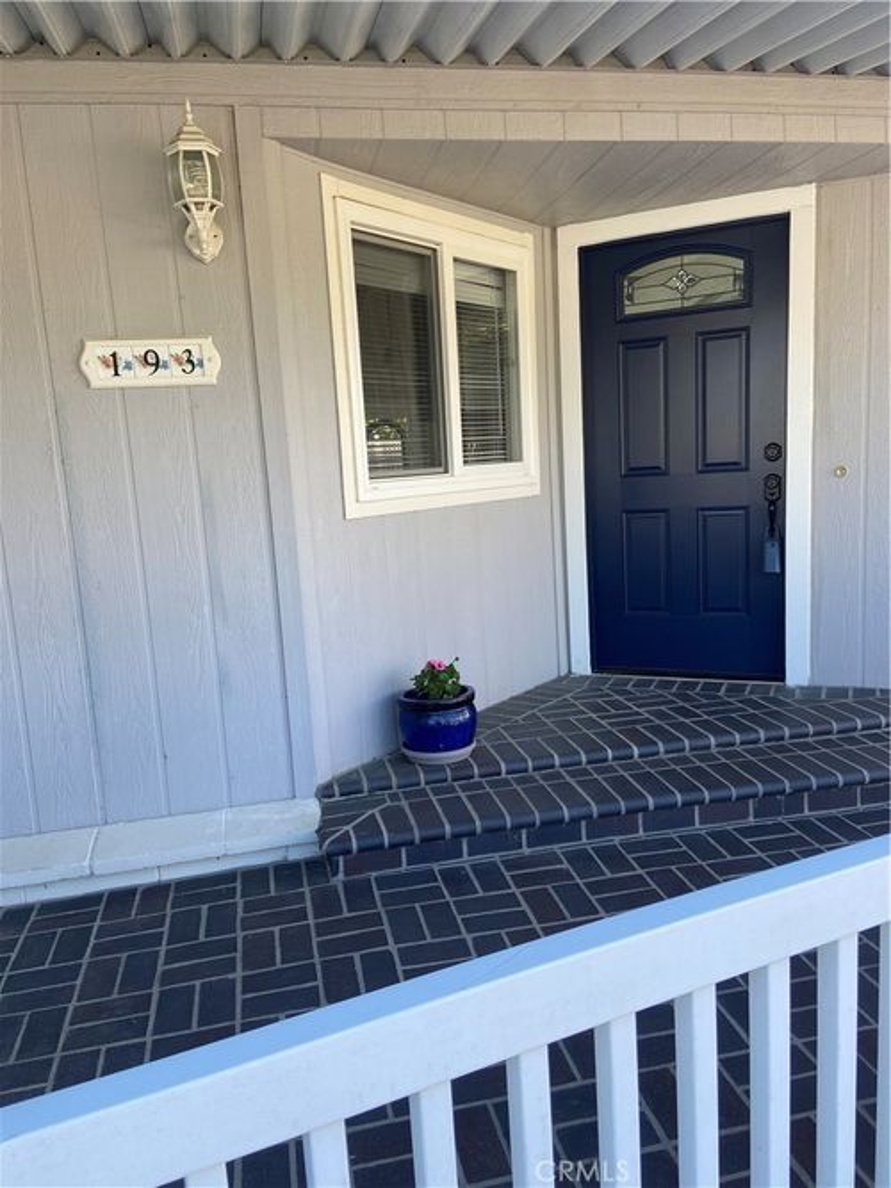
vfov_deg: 67.3
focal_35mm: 26
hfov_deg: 53.0
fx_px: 893
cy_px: 594
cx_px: 446
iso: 32
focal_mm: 4.25
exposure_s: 1/323
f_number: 1.8
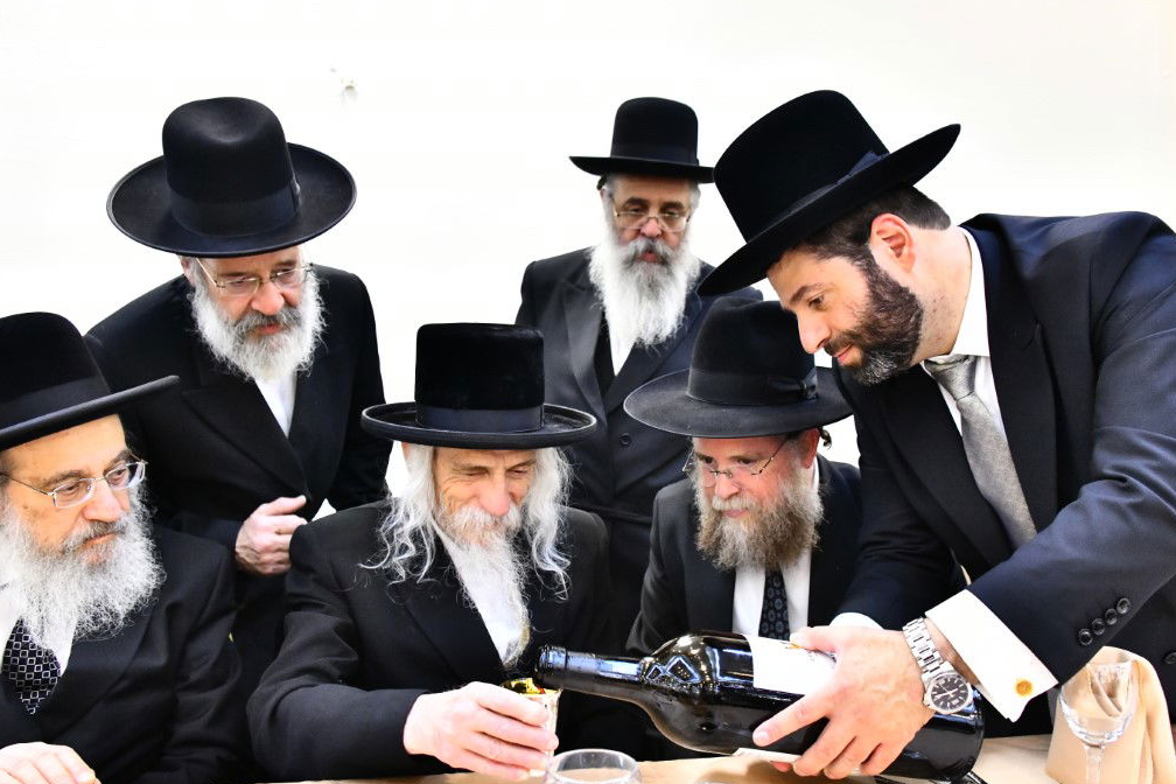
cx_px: 620
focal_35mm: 32
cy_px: 432
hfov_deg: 58.7
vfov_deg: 41.1
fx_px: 1045
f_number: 5
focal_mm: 28
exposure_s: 1/125
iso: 5000
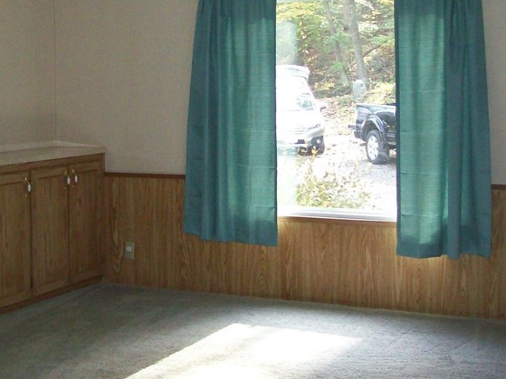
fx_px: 965
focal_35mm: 66
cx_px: 197
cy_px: 94
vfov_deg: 22.0
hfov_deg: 29.3
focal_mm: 6
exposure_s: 1/64
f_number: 2.7
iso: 200
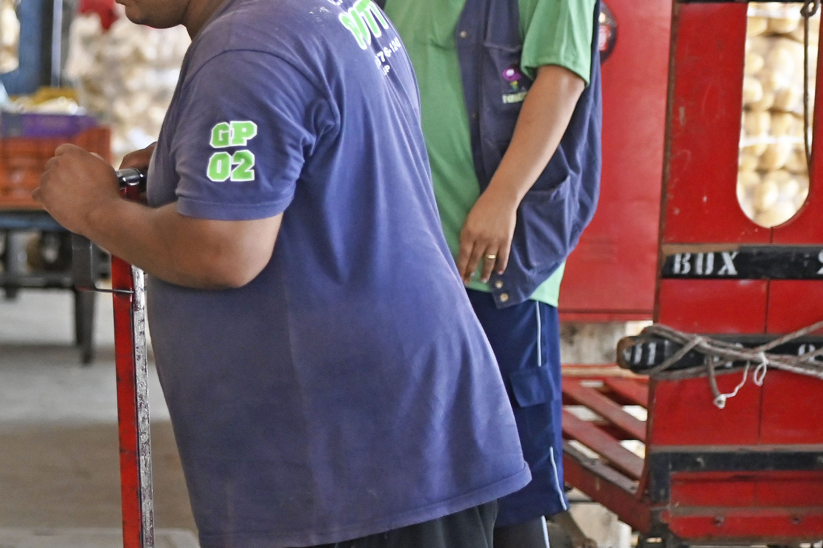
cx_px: -249
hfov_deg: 8.5
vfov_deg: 5.8
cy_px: 523
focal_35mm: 238
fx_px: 5437
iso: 1250
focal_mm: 82
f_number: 2.8
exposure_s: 1/400
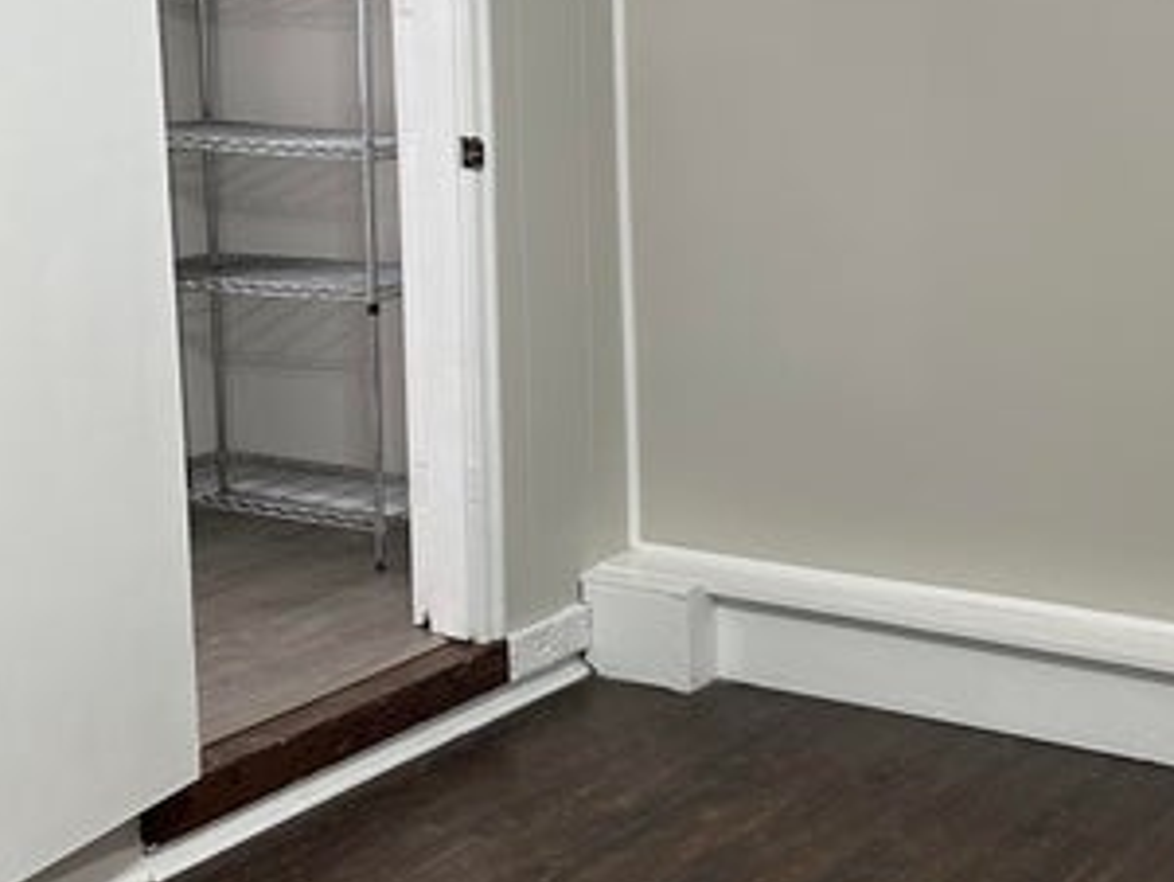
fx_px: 2307
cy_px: 347
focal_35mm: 68
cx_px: 821
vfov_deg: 21.6
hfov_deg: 28.3
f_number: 1.78
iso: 160
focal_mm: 6.86
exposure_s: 1/60
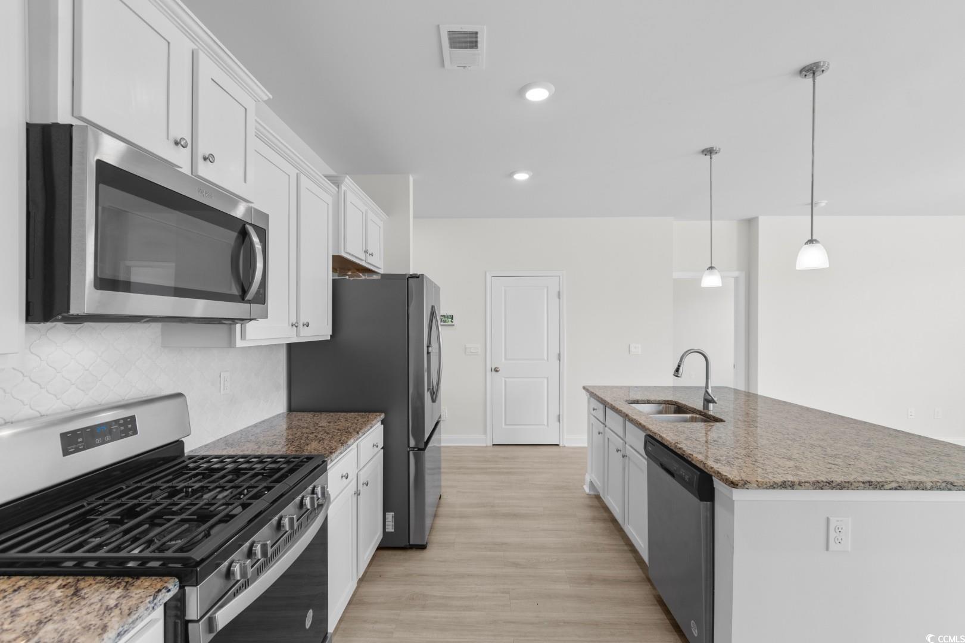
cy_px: 322
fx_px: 402
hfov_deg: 100.4
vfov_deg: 77.3
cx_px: 482
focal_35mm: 15
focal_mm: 10
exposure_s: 1/3
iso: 100
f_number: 4.5
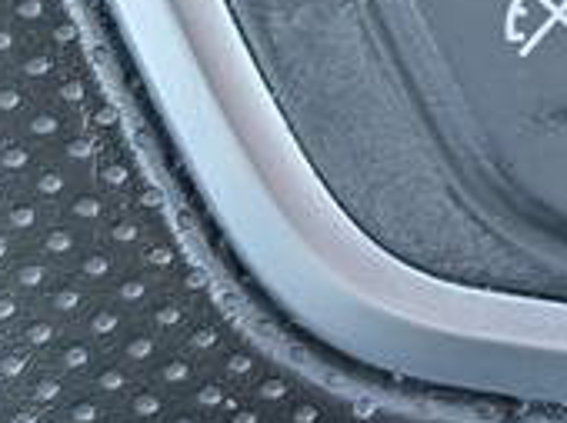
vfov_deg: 8.0
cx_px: 944
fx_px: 3026
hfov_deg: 10.2
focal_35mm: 185
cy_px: -23
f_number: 1.68
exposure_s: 1/500
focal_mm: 6.9
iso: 516
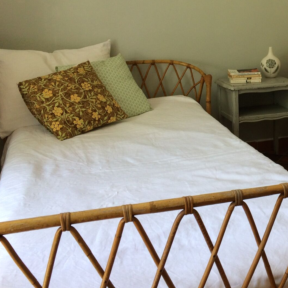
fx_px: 471
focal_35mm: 50
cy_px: 98
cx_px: 271
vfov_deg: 33.7
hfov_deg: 32.0
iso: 64
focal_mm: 4.15
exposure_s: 1/100
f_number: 2.2
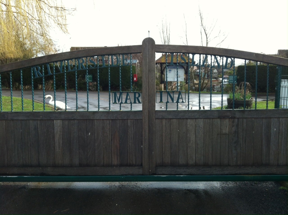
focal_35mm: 35
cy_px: 108
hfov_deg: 52.7
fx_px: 291
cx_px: 144
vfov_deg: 40.6
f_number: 2.8
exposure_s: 1/363
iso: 80
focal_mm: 3.85
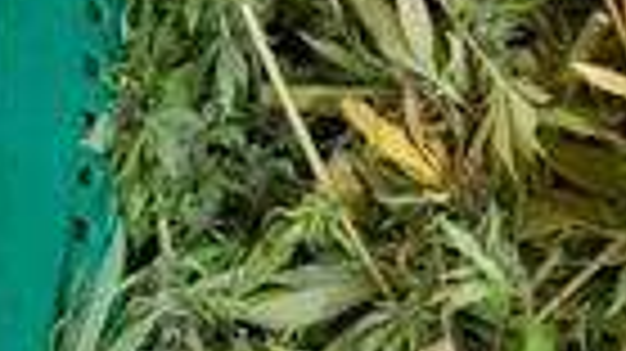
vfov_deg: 8.8
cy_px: 182
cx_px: 797
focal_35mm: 137
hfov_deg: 15.0
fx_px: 2273
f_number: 1.8
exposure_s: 1/60
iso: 400
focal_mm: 28
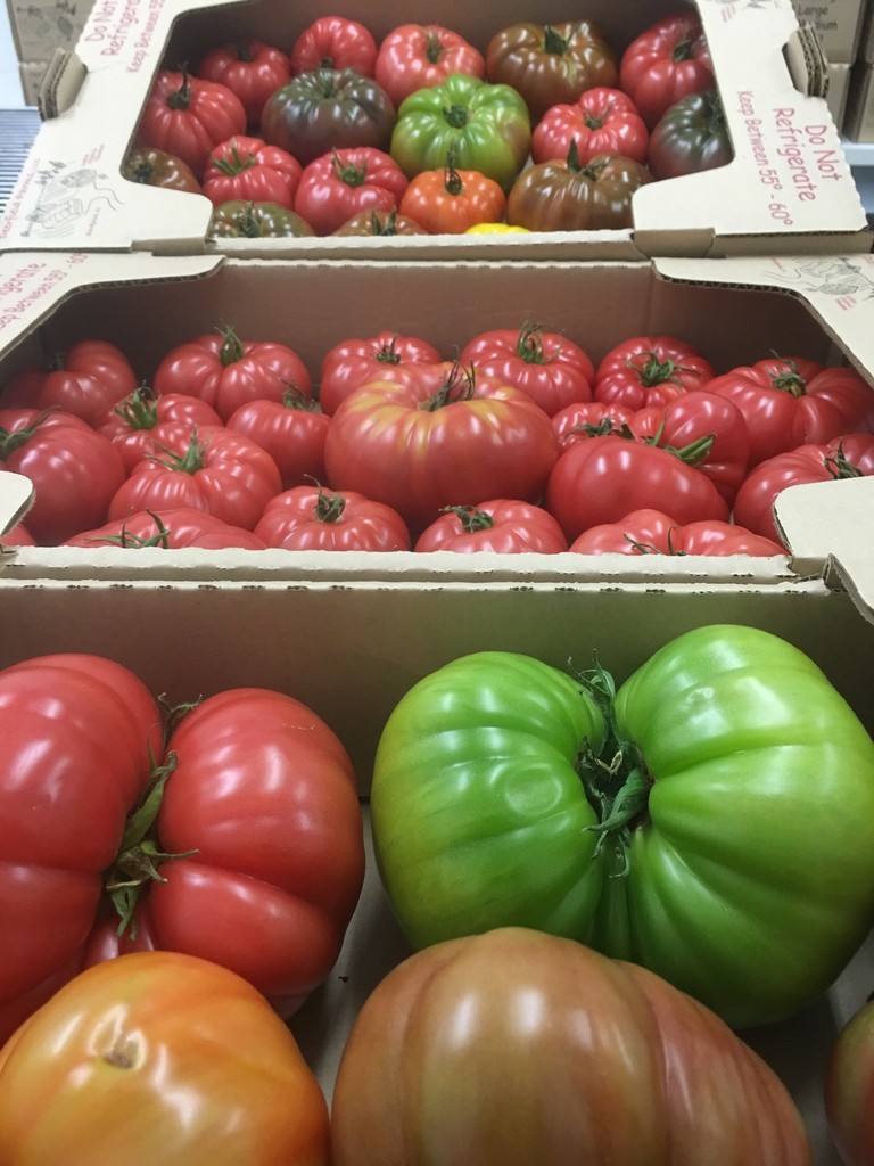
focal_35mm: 29
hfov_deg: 48.2
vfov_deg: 61.7
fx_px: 976
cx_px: 437
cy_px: 583
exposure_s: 1/15
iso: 80
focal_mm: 4.15
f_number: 2.2
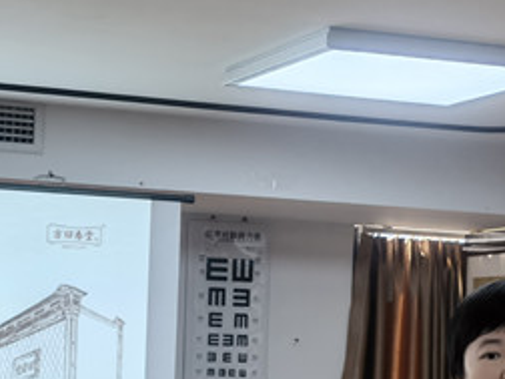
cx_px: 222
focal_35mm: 122
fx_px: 1780
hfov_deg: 16.1
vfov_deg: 12.1
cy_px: 287
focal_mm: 6.67
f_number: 1.9
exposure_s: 1/118
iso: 80
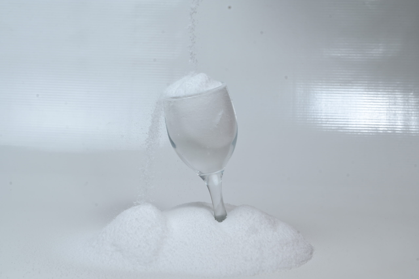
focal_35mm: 68
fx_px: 791
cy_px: 140
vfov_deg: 20.0
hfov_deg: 29.7
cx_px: 210
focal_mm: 68
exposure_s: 1/100
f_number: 10
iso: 100
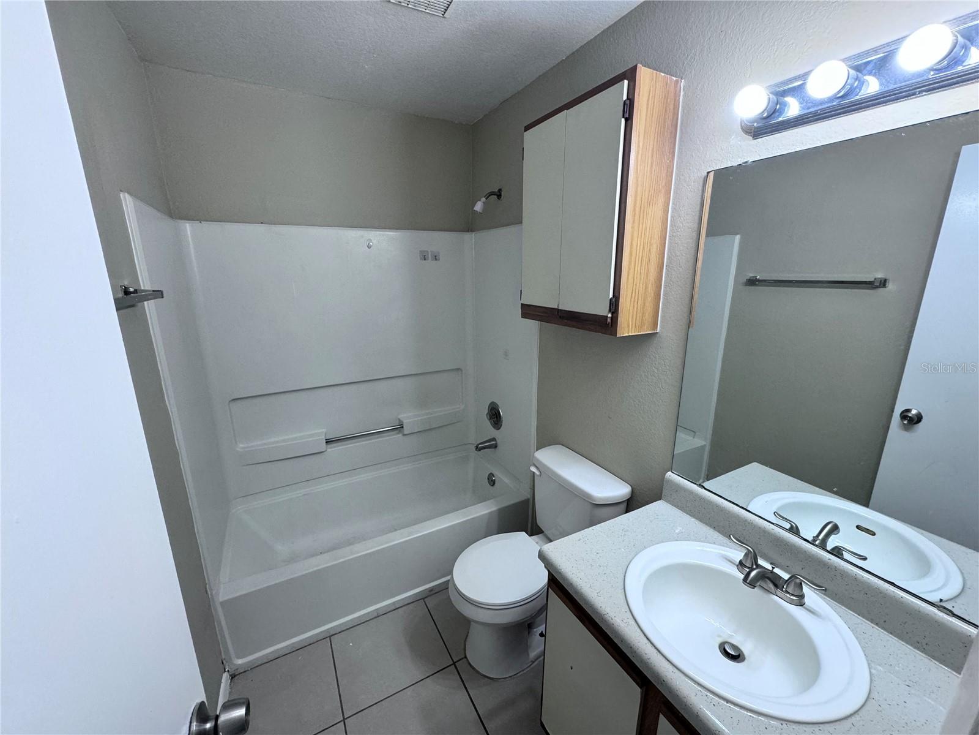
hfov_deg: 102.1
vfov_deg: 85.7
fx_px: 396
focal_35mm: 14
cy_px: 368
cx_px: 490
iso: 200
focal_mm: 2.22
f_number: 2.2
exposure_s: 1/120
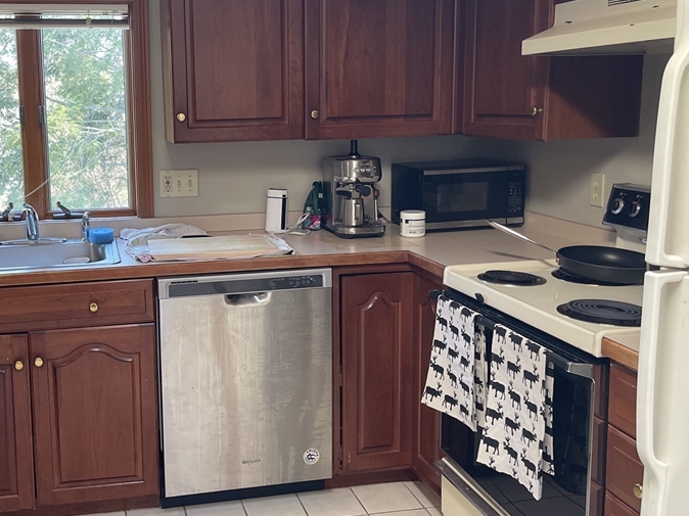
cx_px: 212
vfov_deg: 37.6
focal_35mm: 38
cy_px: 218
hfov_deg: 47.9
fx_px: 756
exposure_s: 1/101
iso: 125
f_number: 1.6
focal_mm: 5.1
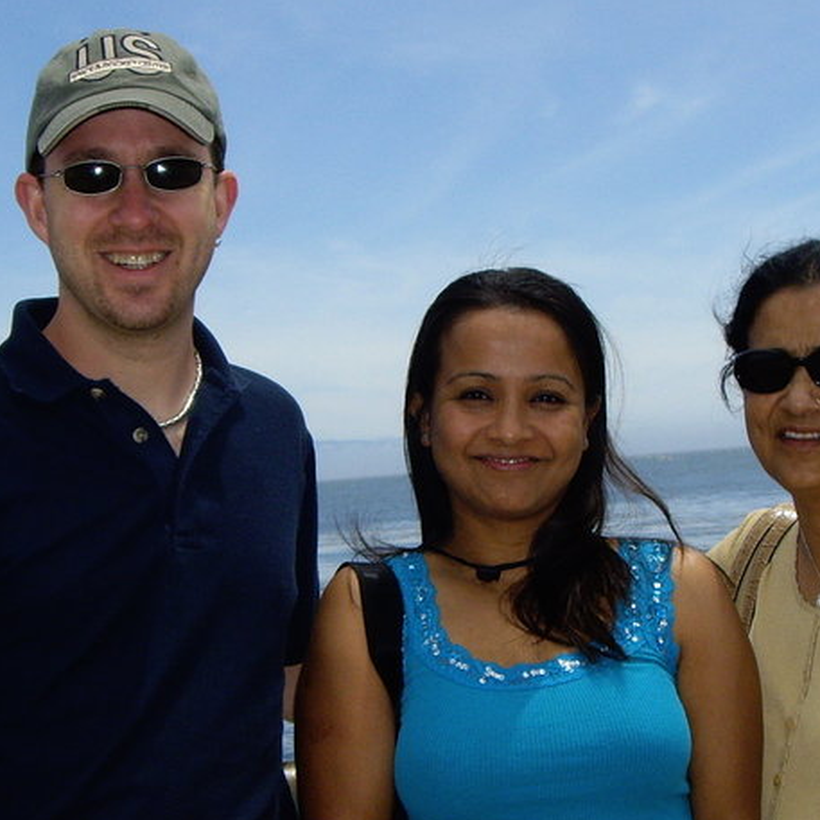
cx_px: 423
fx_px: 2492
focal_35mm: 93
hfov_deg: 18.7
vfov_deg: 18.7
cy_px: 427
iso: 100
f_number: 4.8
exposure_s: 1/1000
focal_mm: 7.6
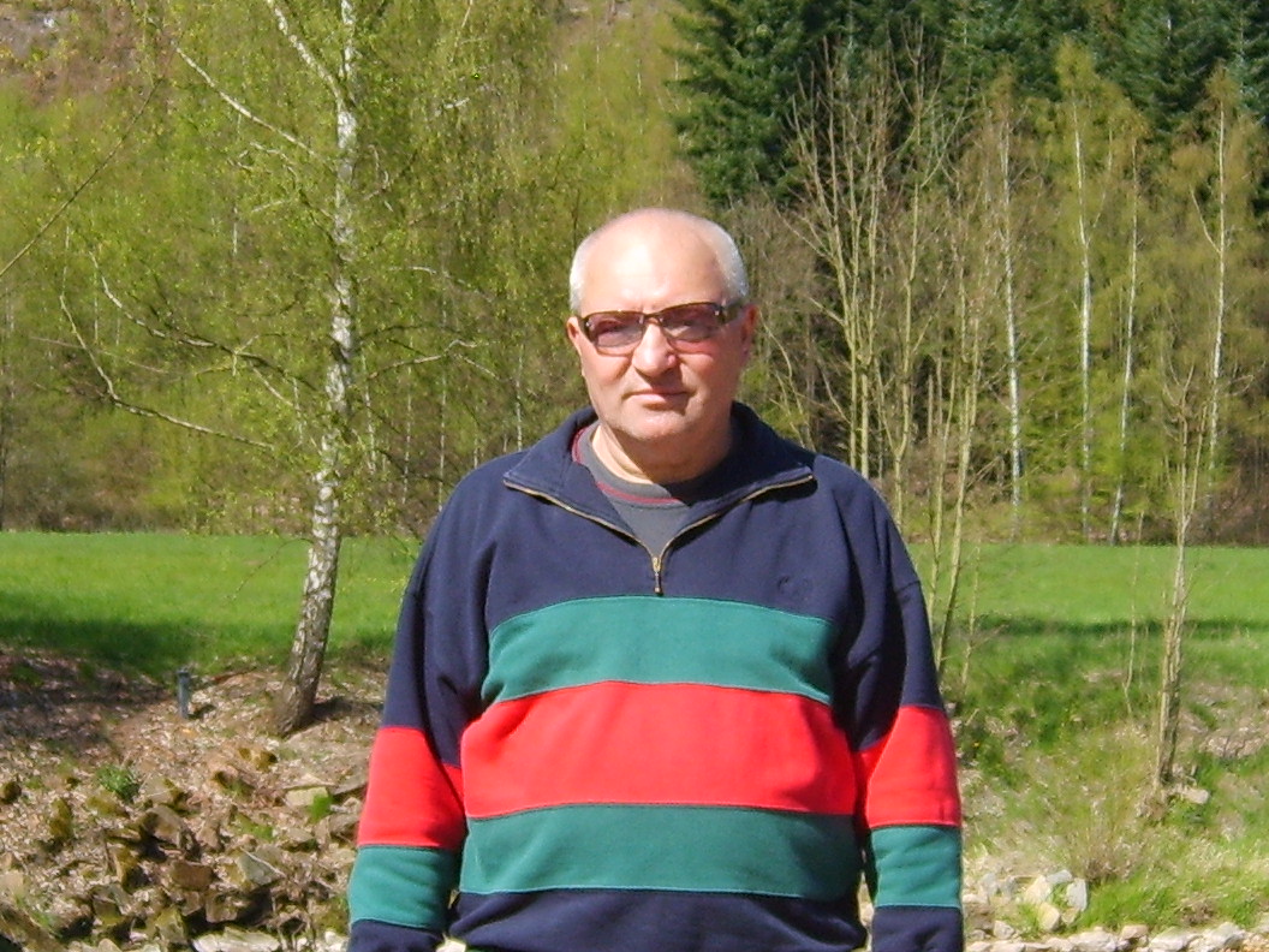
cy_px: 476
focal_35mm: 35
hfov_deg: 52.6
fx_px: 1283
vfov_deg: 40.7
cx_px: 634
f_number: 2.8
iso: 50
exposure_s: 1/750
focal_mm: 5.8
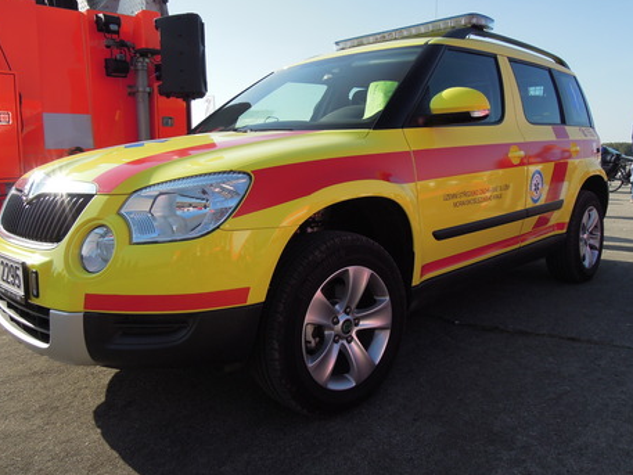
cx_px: 305
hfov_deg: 63.4
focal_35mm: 28
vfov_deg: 49.6
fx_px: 512
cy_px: 201
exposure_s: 1/1600
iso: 160
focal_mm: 4.3
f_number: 3.2
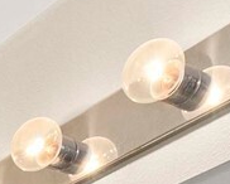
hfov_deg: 13.5
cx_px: -318
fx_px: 716
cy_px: 614
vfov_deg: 9.6
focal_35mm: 105
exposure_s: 1/60
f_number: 7.1
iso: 100
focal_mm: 12
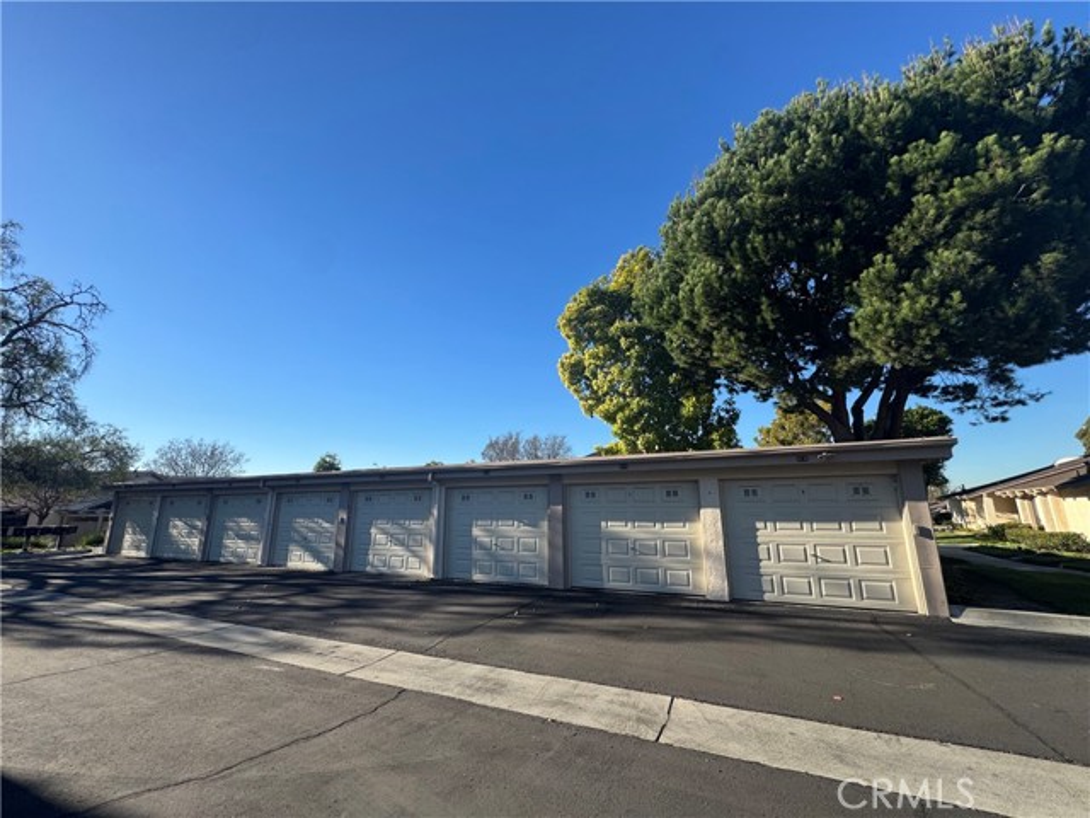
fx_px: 441
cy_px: 409
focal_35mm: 14
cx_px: 545
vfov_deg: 85.7
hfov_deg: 102.1
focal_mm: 2.22
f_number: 2.2
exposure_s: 1/1323
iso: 50
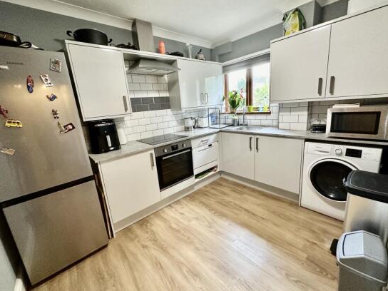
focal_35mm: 15
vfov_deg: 81.7
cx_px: 195
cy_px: 142
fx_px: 168
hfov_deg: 98.2
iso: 320
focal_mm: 2.22
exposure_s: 1/100
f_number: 2.2
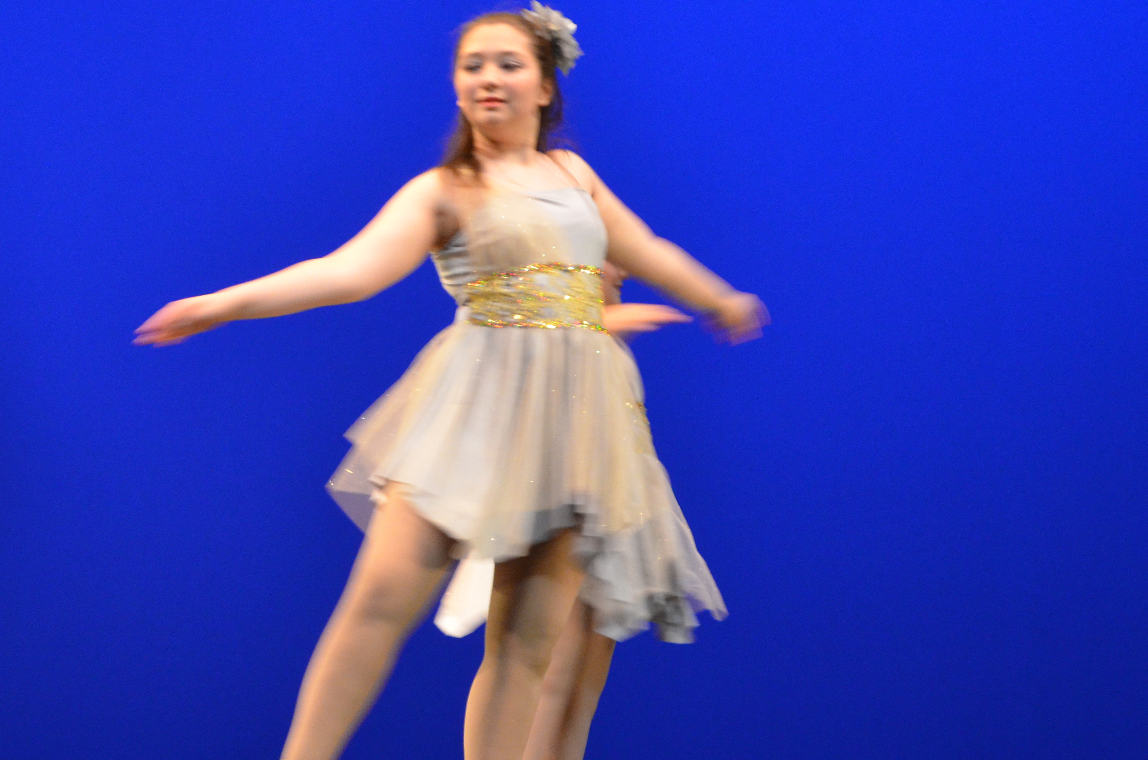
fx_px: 4802
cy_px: 333
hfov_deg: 13.6
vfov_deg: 9.1
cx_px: 283
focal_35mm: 151
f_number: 5.6
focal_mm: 55
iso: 2200
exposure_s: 1/30
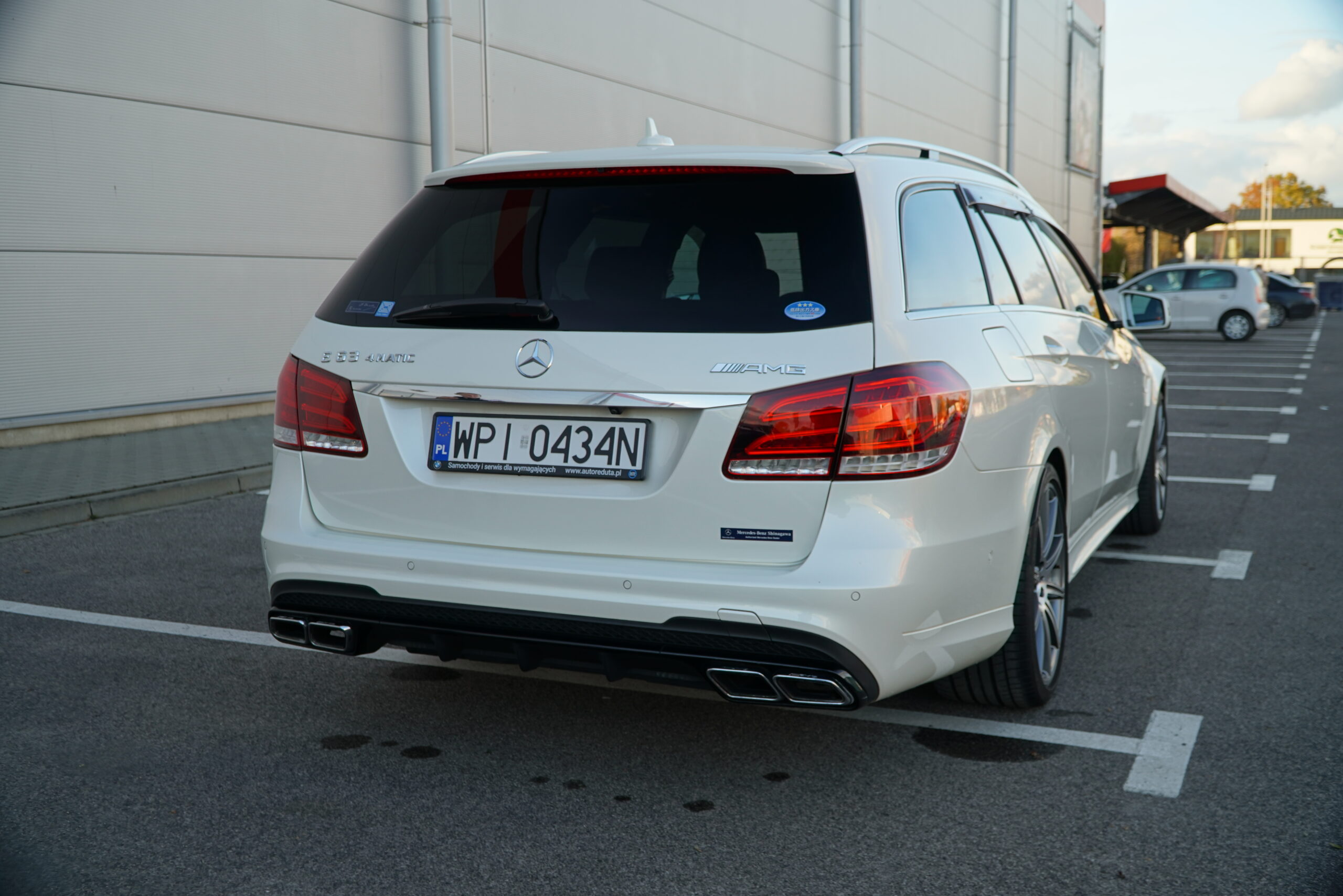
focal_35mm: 34
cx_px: 672
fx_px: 1287
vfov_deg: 38.4
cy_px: 448
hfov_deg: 55.1
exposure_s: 1/80
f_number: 4.5
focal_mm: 23
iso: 100
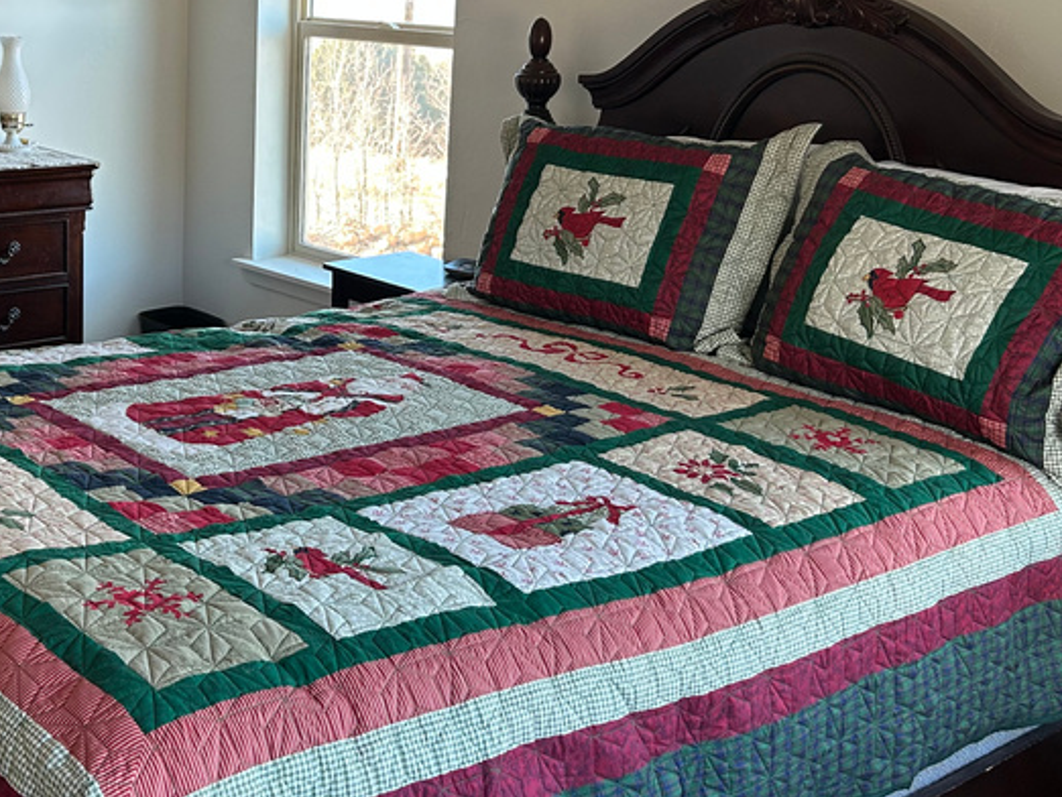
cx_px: 279
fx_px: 1565
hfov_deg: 36.7
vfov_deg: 28.4
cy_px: 260
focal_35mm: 51
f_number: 1.5
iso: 100
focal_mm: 5.7
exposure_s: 1/121
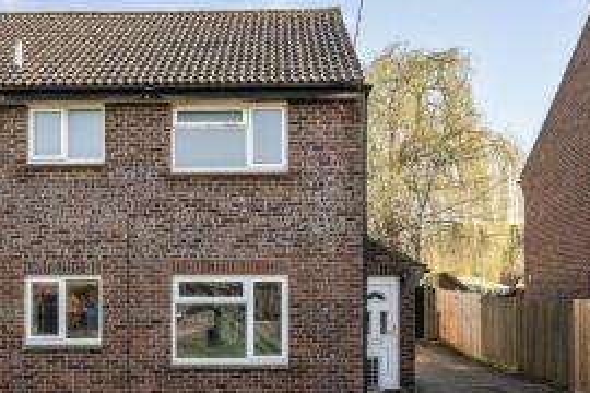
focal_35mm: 44
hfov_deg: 44.4
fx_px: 721
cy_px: 289
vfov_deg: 30.1
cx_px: 258
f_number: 8
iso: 400
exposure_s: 1/160
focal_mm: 17
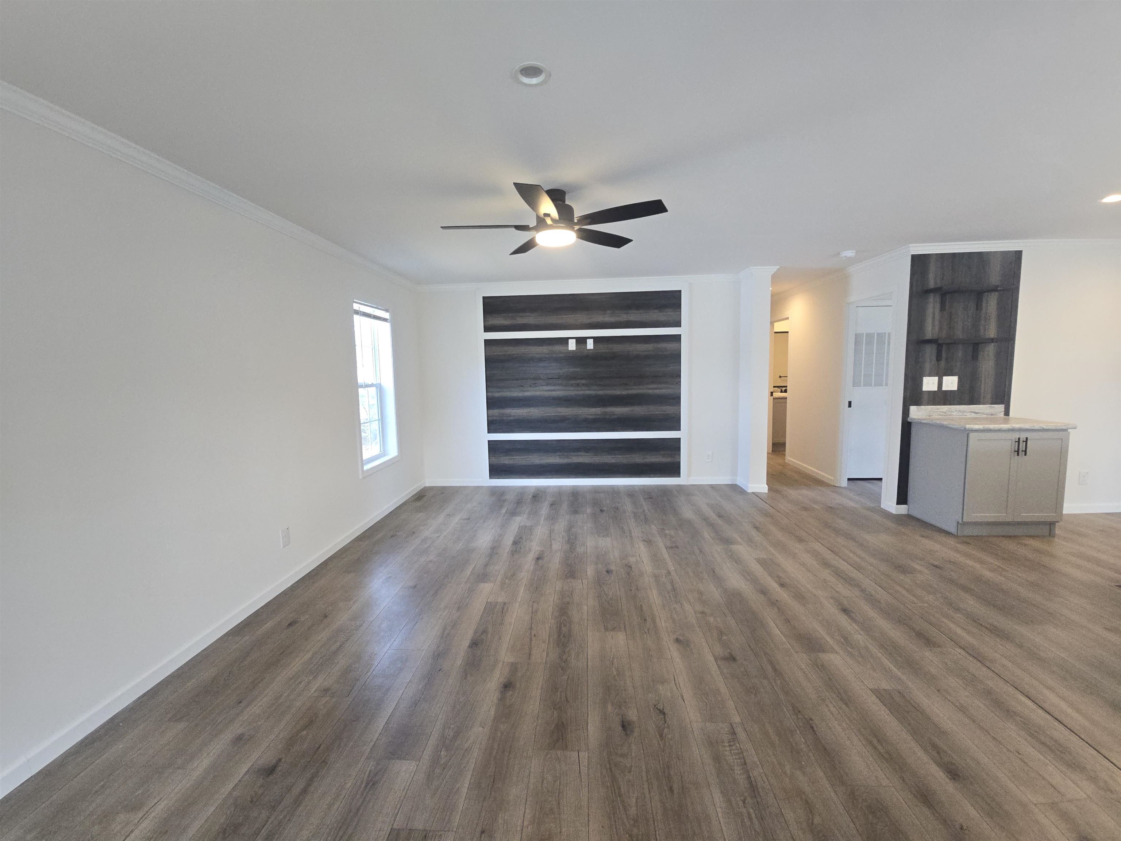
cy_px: 420
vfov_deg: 89.9
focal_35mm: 13
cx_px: 560
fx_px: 421
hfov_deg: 106.2
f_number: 2.2
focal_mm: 2.2
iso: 160
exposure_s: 1/60
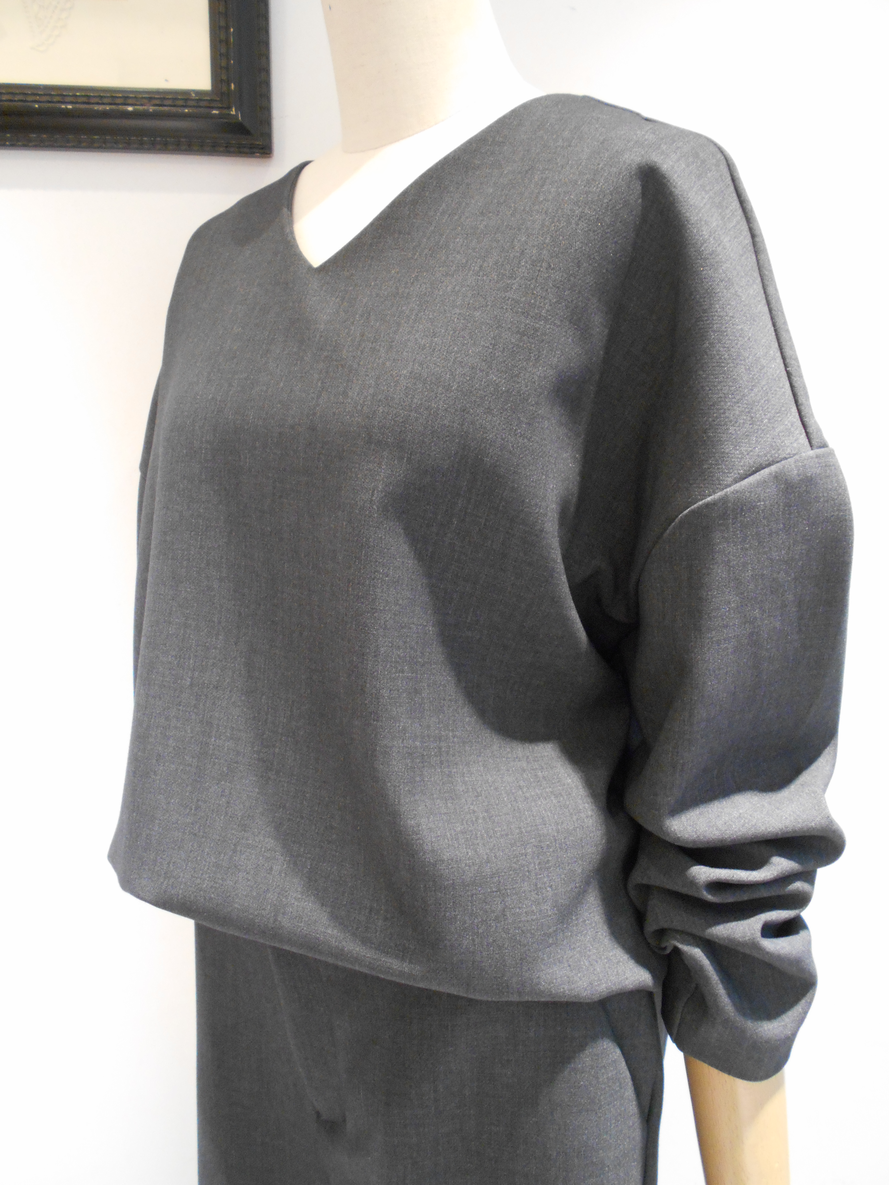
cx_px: 444
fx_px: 890
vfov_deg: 67.3
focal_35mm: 26
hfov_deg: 53.1
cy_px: 592
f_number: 3.2
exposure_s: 1/30
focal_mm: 4.6
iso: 400
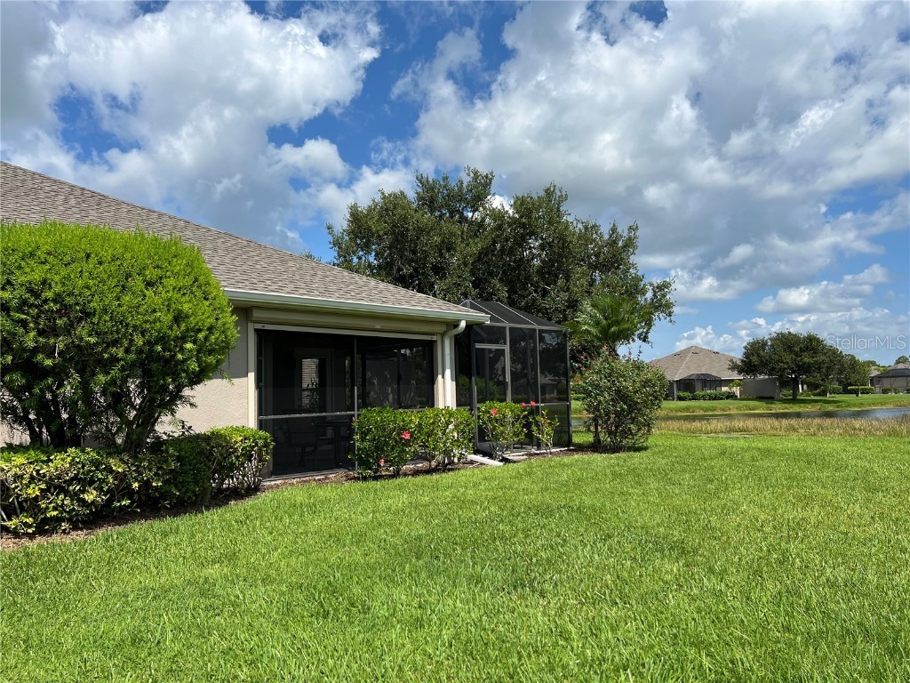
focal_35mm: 26
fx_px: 683
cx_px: 455
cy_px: 342
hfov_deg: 67.3
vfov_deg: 53.1
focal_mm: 5.7
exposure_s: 1/5587
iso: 50
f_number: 1.5
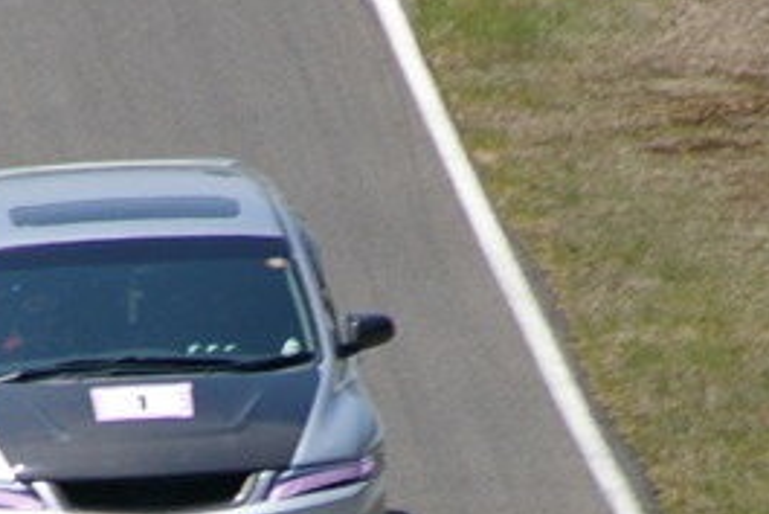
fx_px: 30946
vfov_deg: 1.0
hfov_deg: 1.4
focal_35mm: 1448
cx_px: 241
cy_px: 674
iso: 200
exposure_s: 1/500
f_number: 9.5
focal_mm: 250
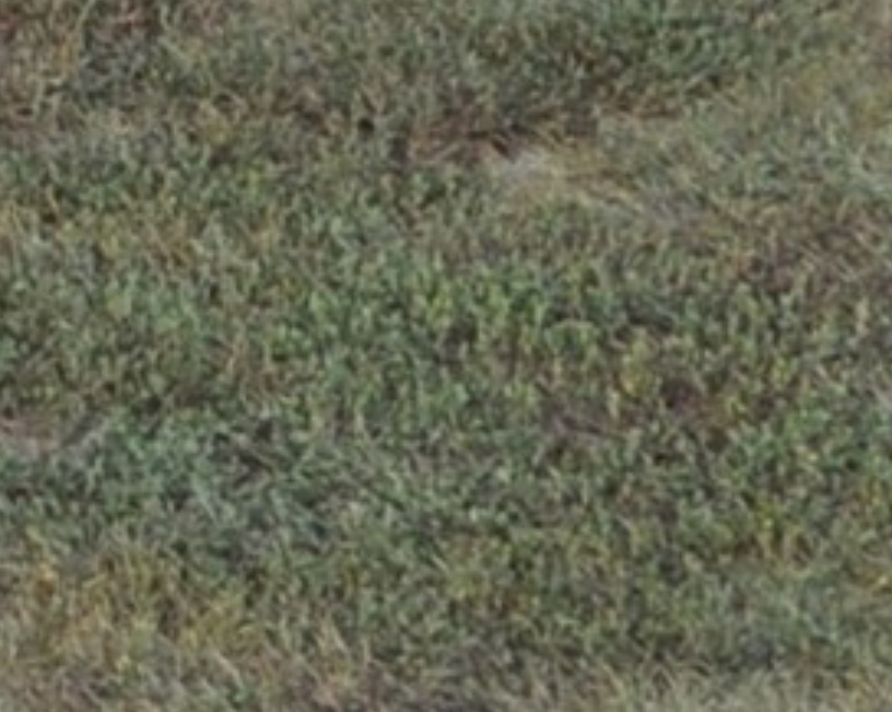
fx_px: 6145
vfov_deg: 6.2
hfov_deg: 7.2
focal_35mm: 233
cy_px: -1340
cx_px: -1935
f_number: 6.3
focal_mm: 18
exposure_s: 1/160
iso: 200
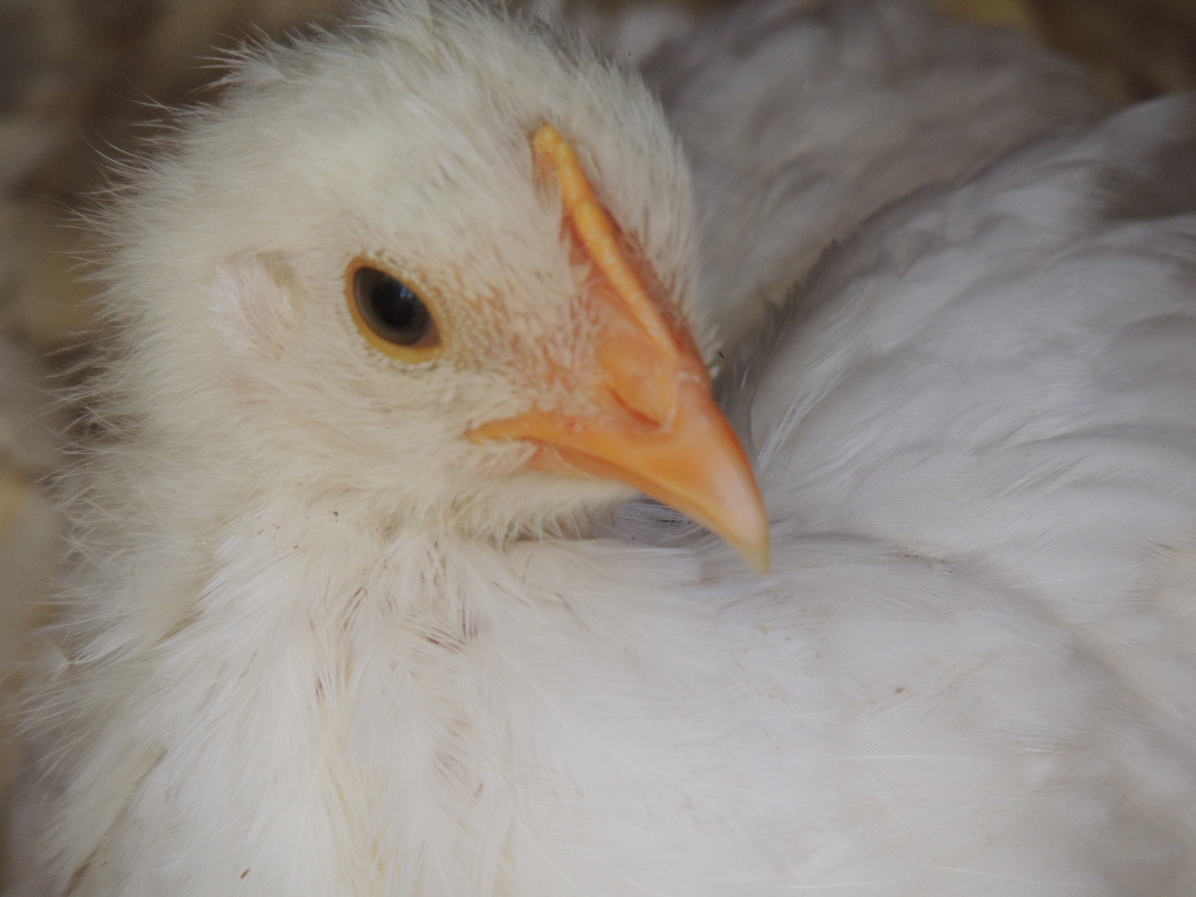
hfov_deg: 2.2
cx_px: 598
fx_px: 31095
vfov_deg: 1.7
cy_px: 448
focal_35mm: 900
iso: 400
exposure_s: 1/200
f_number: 5.5
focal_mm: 160.5
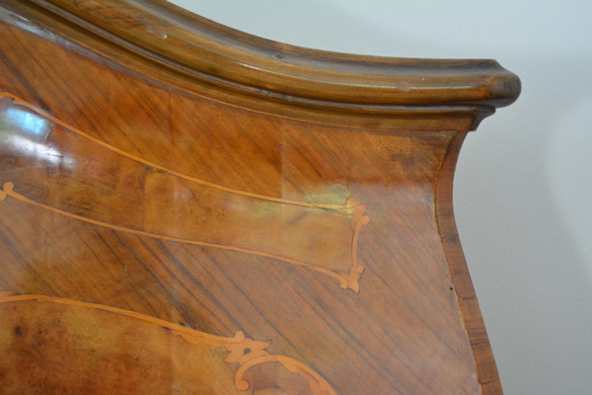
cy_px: 198
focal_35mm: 57
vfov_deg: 23.8
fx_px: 937
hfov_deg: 35.1
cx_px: 296
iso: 1100
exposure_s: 1/30
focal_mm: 38
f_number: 5
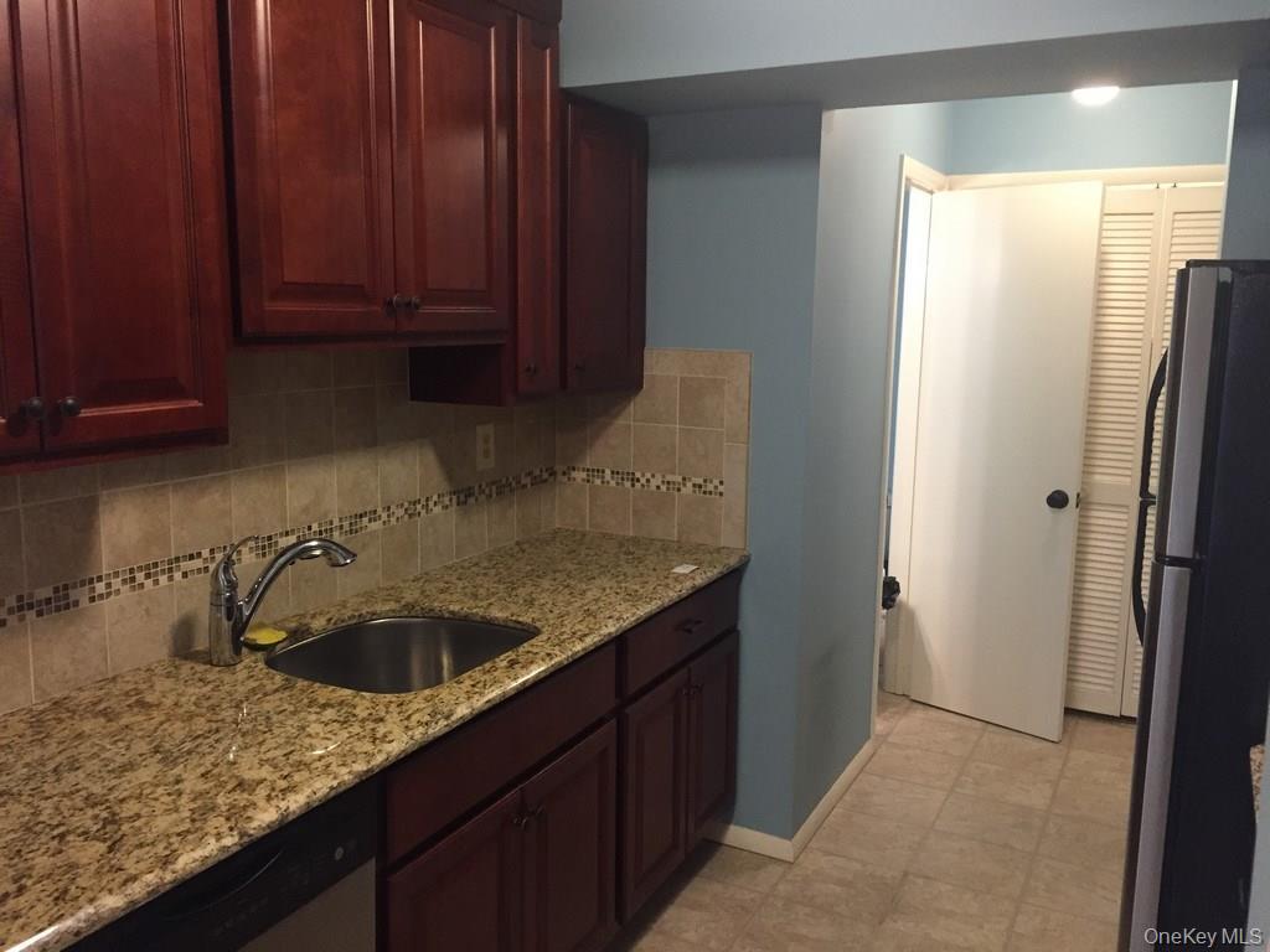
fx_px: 1064
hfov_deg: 61.7
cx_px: 635
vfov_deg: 48.2
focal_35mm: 29
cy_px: 476
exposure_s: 1/30
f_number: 2.2
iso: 200
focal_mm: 4.15
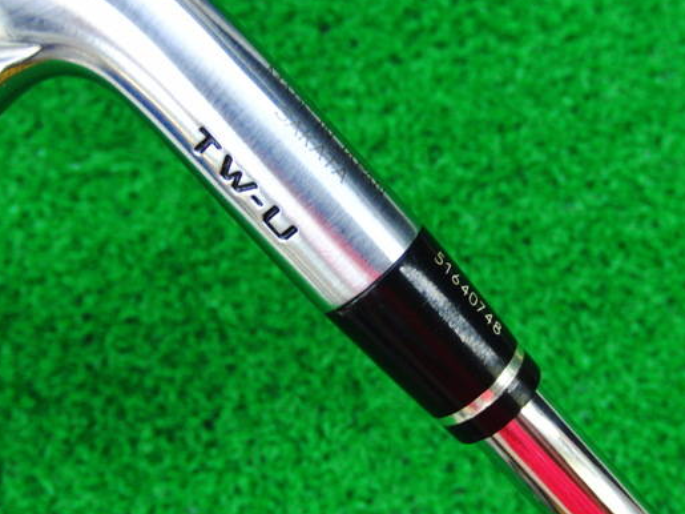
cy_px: 249
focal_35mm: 46
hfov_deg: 41.0
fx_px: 910
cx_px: 416
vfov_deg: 31.5
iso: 400
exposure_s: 1/30
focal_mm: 6.42
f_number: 3.6
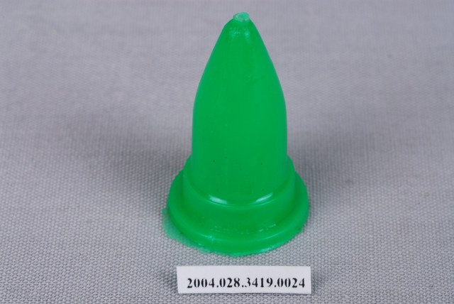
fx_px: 1136
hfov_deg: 22.6
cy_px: 152
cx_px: 227
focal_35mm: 90
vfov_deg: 15.2
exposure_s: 1/60
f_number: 32
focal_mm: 60
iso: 100
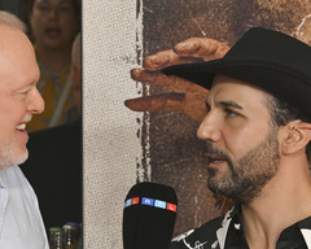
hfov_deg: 14.6
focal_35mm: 132
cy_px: 167
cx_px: 104
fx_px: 1215
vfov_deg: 11.7
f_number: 5.6
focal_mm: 75
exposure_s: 1/160
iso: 800
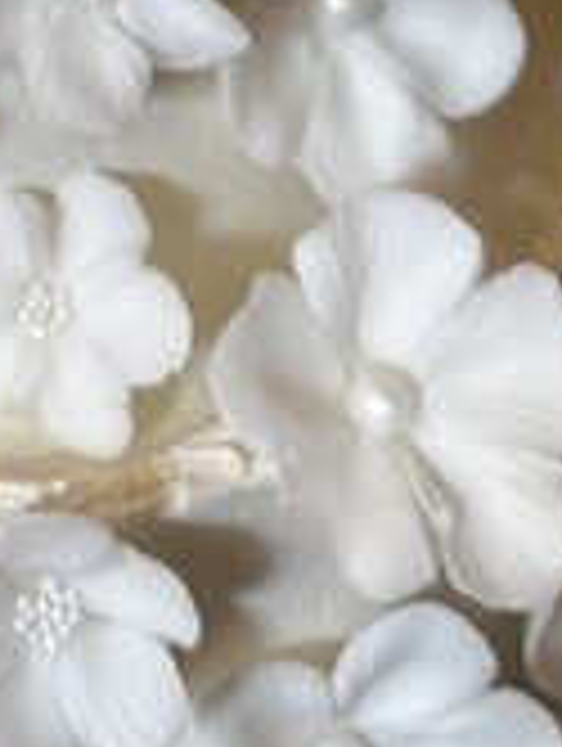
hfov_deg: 9.3
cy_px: -754
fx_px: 3325
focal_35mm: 154
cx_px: -346
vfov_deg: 11.5
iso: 250
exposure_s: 1/50
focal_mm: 6.76
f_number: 1.78
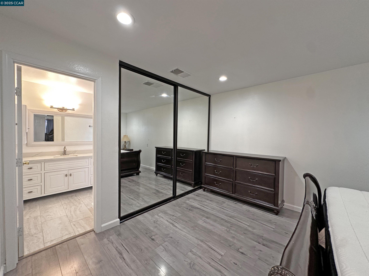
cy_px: 138
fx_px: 149
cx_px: 184
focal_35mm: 14
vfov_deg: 85.7
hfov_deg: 102.1
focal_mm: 2.22
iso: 200
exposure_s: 1/60
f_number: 2.2
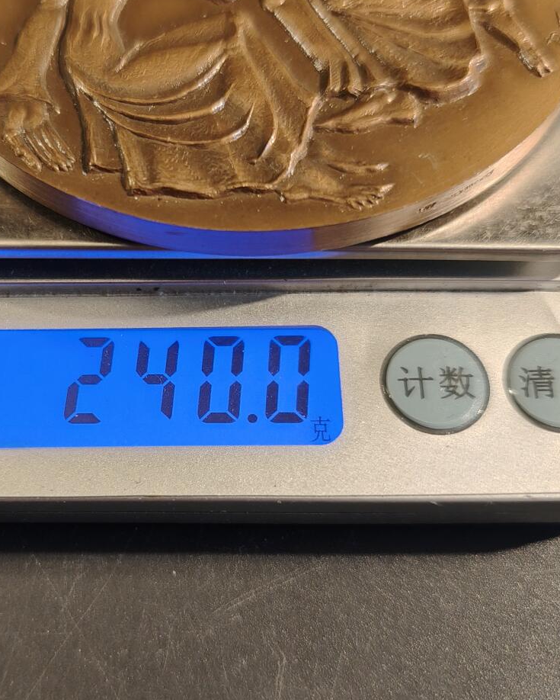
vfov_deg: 42.0
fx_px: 911
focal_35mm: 44
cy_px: 374
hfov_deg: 33.7
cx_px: 166
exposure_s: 1/100
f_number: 1.6
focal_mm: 6.06
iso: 400
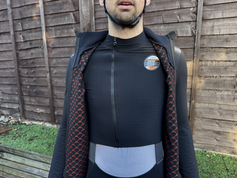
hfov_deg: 69.4
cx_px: 119
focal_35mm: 25
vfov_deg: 54.9
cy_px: 86
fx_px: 171
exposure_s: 1/121
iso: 100
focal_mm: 6.76
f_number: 1.78
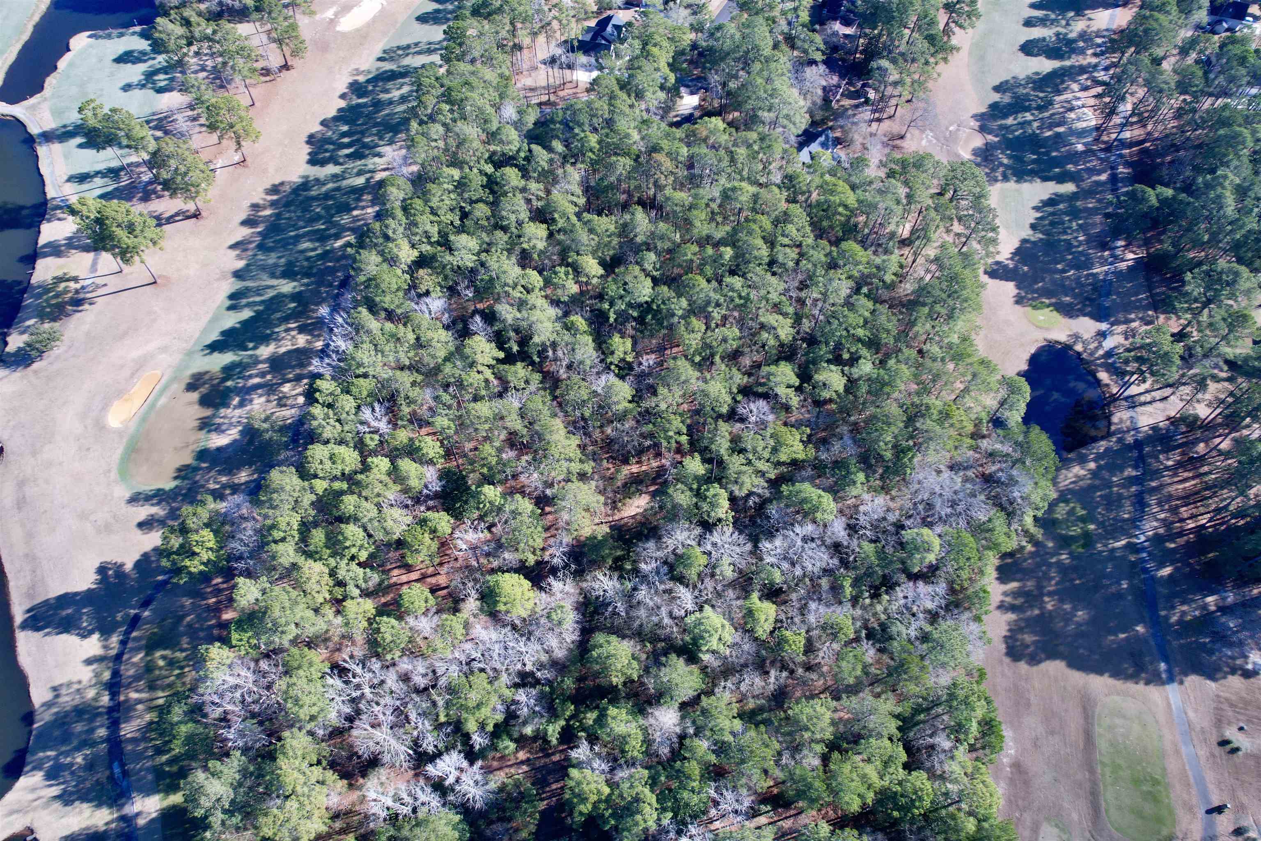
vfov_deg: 57.2
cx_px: 630
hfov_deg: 78.6
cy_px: 420
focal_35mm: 22
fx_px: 771
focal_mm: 8.38
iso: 130
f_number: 2.8
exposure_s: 1/640
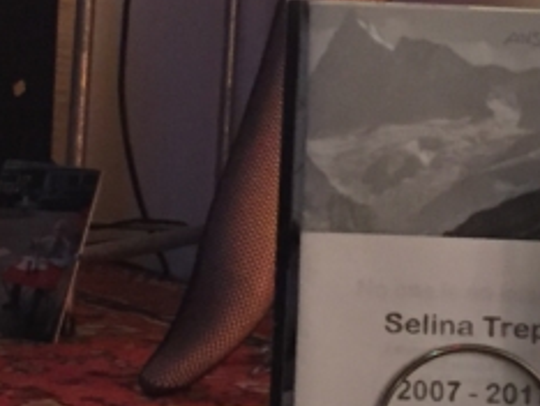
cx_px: 307
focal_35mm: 141
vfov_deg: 10.5
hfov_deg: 14.0
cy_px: 45
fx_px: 2202
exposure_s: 1/17
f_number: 2.2
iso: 500
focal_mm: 4.15
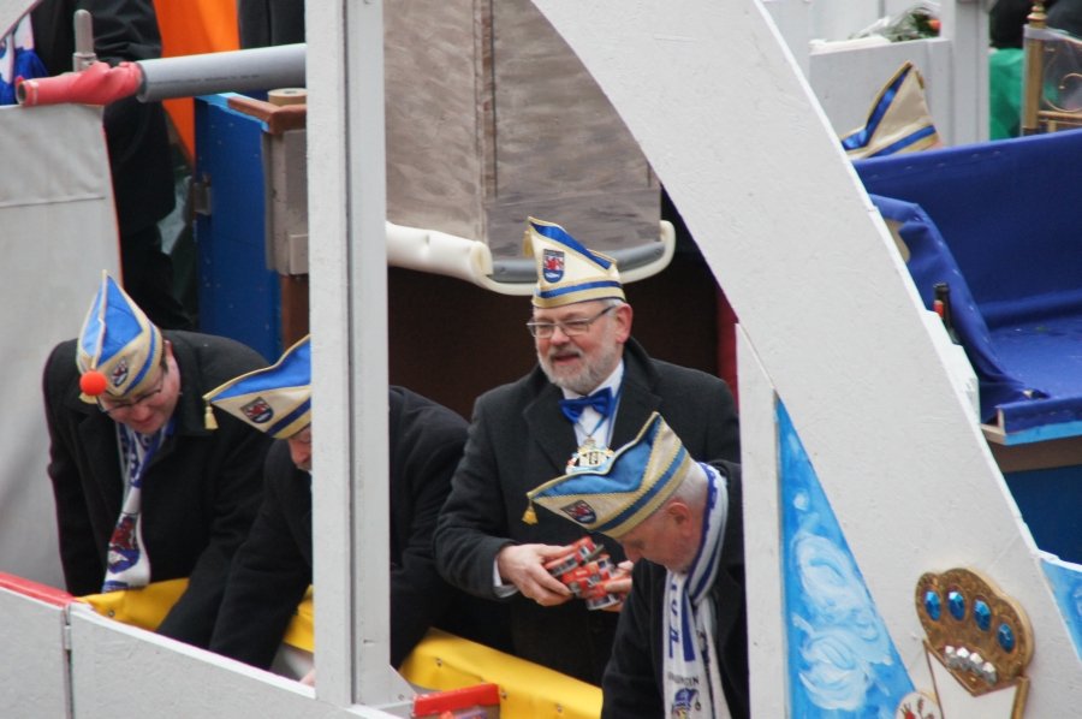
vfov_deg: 4.6
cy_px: 360
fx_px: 9007
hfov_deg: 6.9
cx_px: 541
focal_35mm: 300
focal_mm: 200
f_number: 6.3
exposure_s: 1/100
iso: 1600
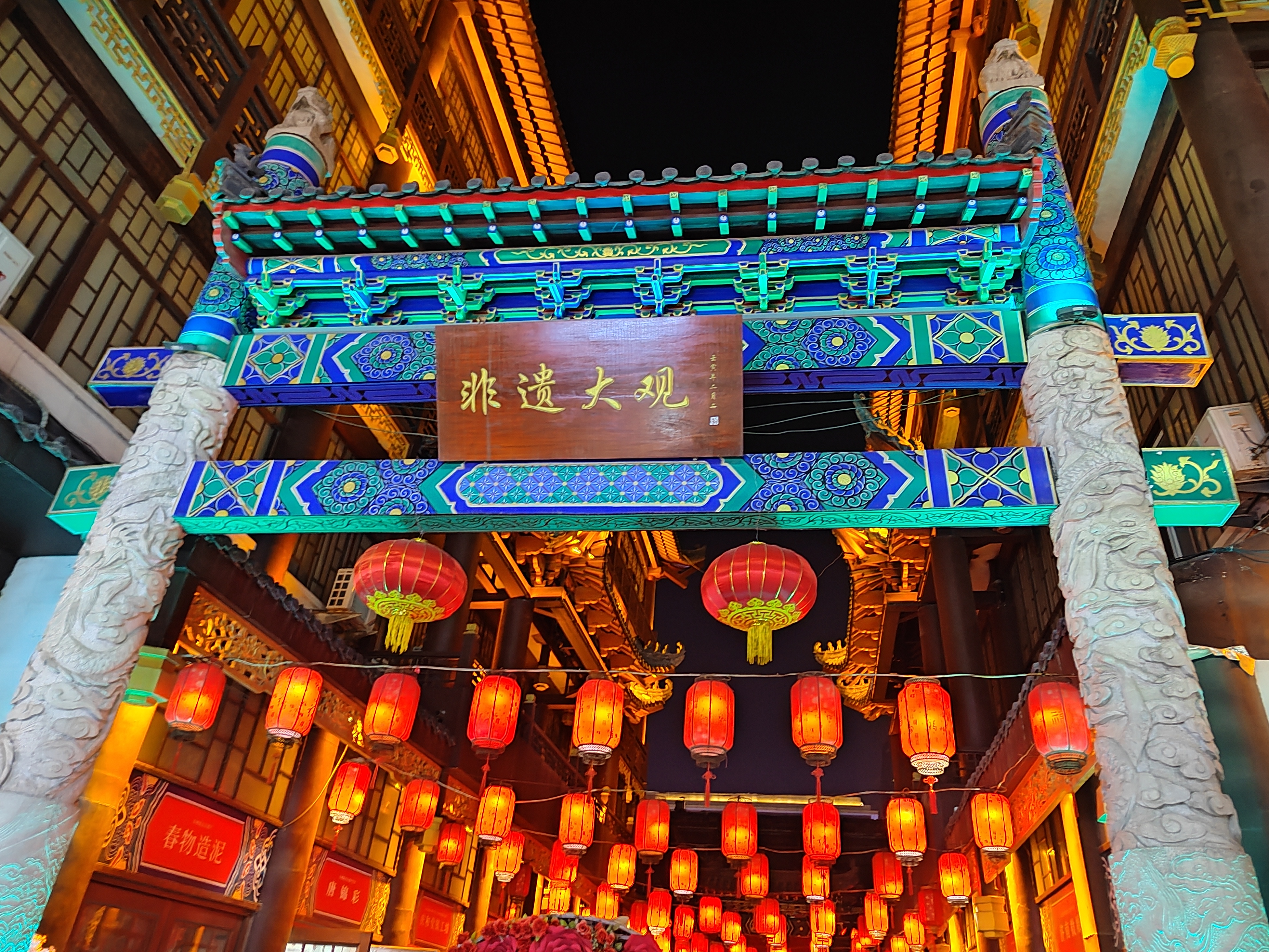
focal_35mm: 23
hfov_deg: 73.9
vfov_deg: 58.9
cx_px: 634
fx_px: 843
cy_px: 476
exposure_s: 1/13
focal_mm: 5.52
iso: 2263
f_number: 1.9
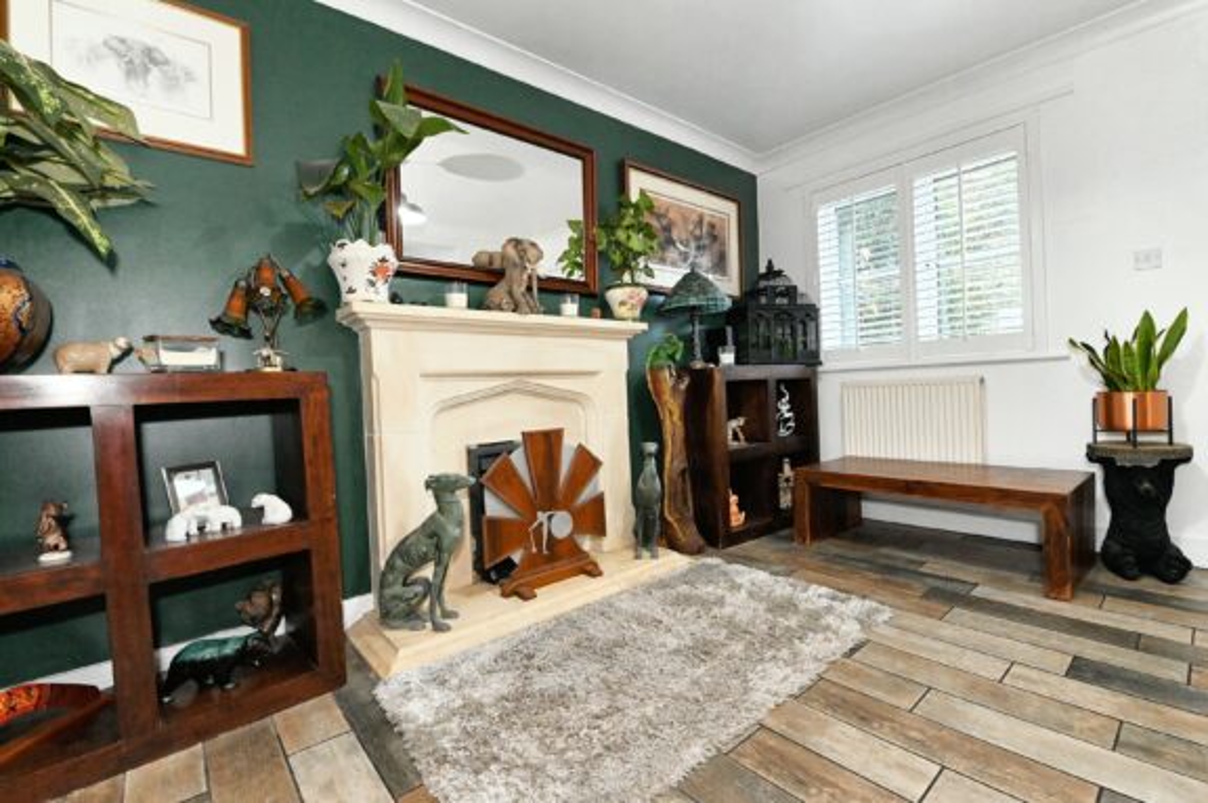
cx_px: 604
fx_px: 503
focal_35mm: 15
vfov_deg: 77.2
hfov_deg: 100.4
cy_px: 402
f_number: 10
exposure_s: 1/125
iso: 6400
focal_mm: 15
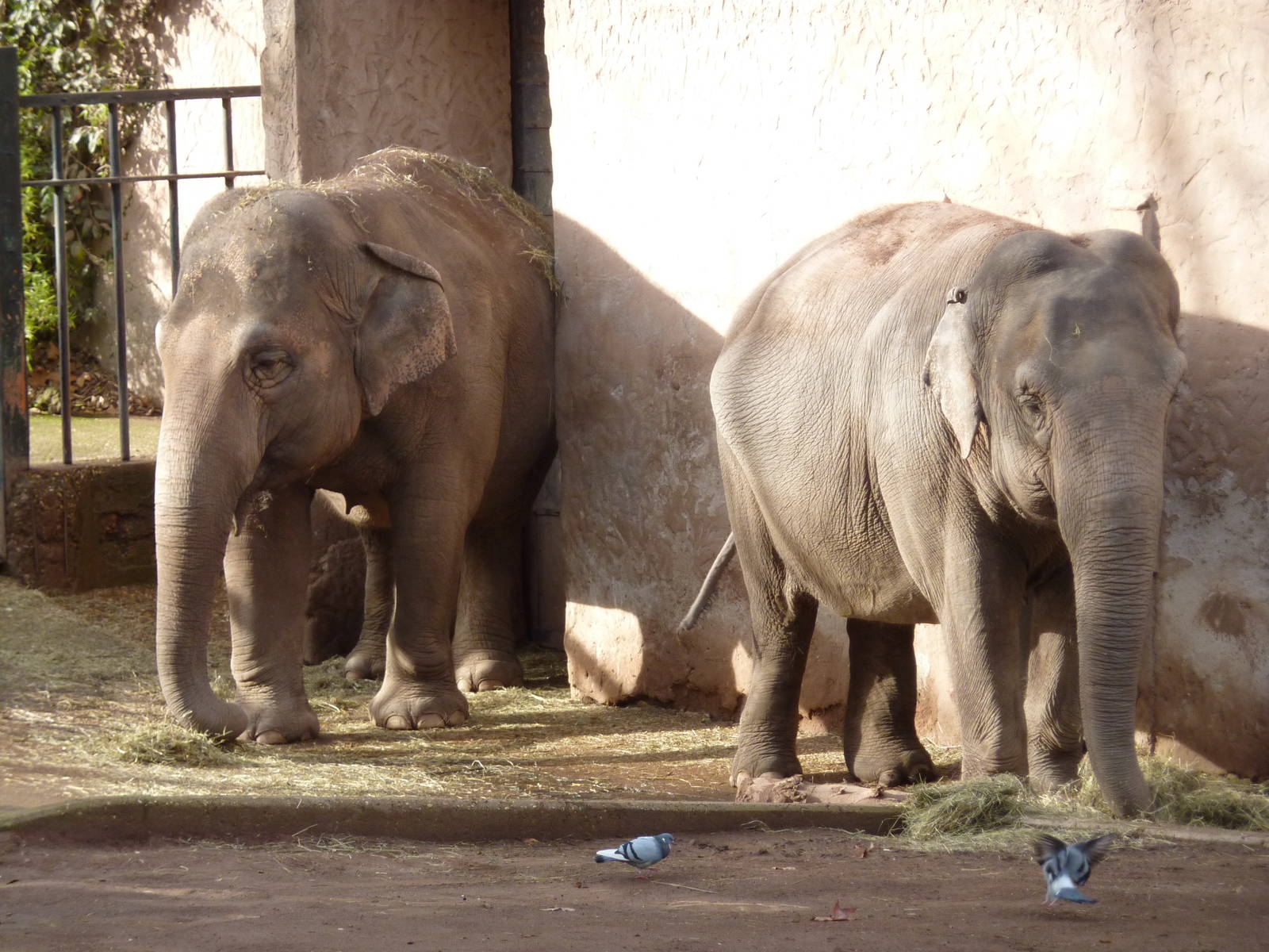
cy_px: 476
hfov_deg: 9.4
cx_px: 634
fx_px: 7698
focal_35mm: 210
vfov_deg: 7.1
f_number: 4.6
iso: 160
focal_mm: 34.4
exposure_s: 1/160
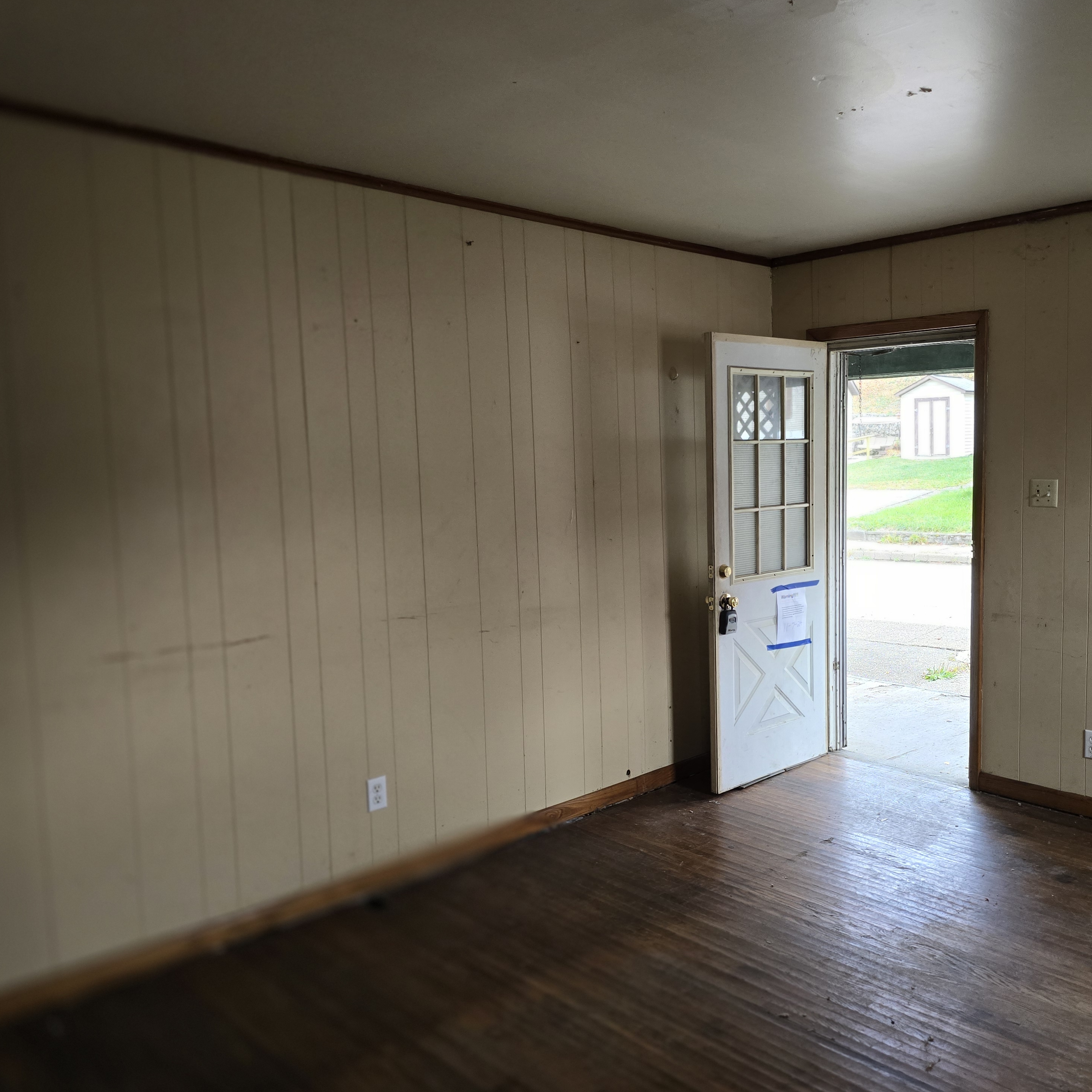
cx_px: 689
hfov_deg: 56.5
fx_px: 999
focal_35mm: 28
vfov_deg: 57.3
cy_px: 535
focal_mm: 6.3
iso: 400
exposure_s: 1/120
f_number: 1.7
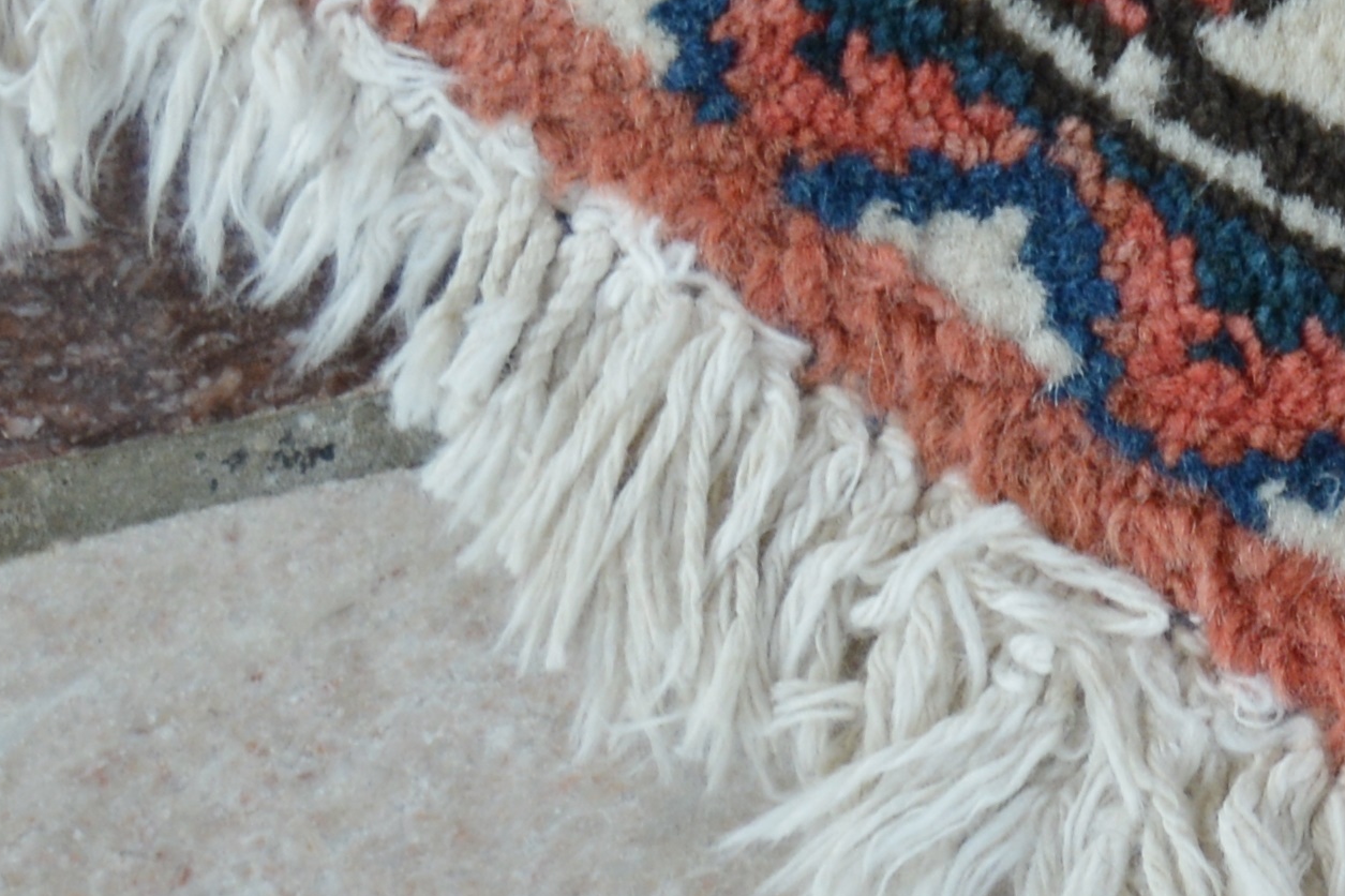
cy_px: -572
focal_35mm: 222
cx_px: 1998
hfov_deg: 9.0
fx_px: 8306
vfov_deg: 6.1
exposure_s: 1/60
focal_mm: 31
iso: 400
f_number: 4.2
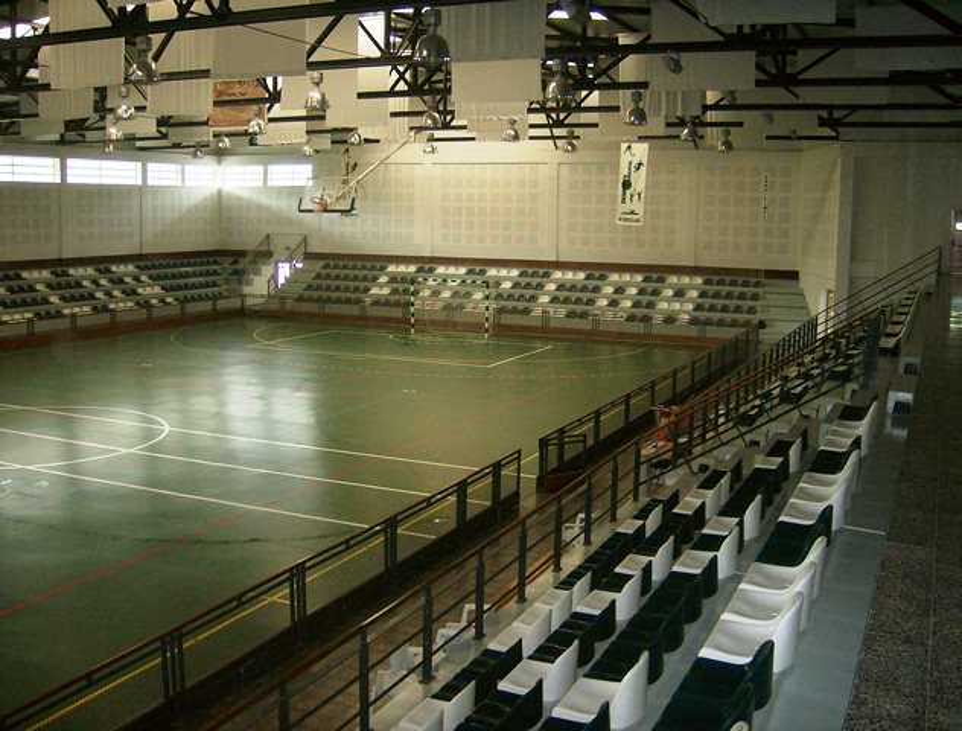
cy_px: 366
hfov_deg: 51.2
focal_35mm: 36
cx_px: 481
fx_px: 1005
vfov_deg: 40.0
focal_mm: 6
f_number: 2.8
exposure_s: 1/60
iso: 200
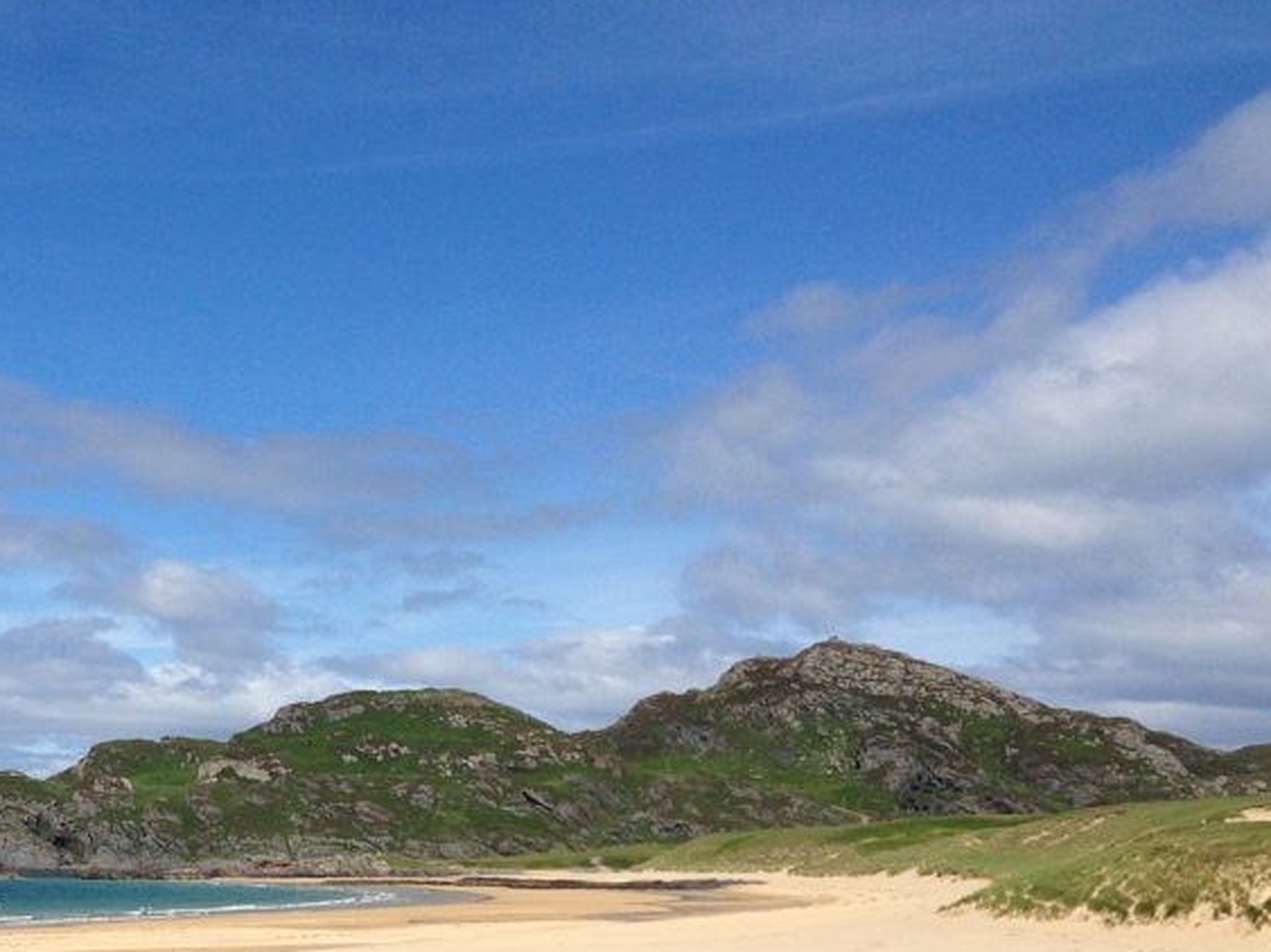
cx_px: 208
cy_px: 855
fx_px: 2203
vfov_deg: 23.8
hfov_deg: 31.2
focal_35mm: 60
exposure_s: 1/2857
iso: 50
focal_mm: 4.12
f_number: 2.4
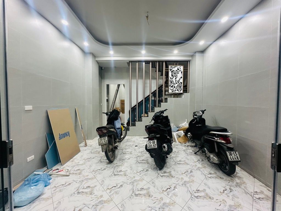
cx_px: 140
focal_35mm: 14
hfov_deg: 102.1
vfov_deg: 85.7
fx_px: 114
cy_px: 106
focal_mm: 2.22
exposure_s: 1/50
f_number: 2.2
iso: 200
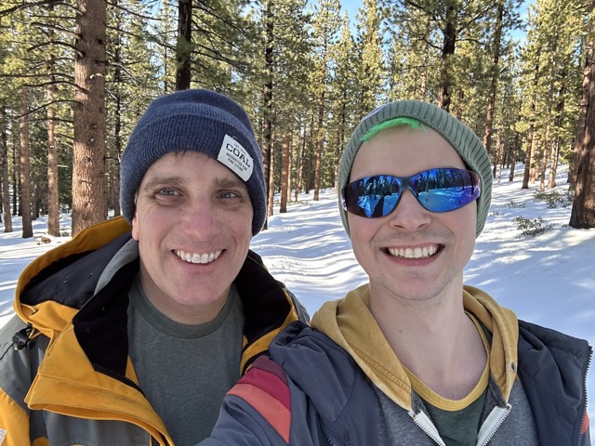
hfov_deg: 73.9
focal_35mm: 23
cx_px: 298
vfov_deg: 58.9
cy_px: 223
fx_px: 395
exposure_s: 1/121
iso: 40
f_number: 1.9
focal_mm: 2.69
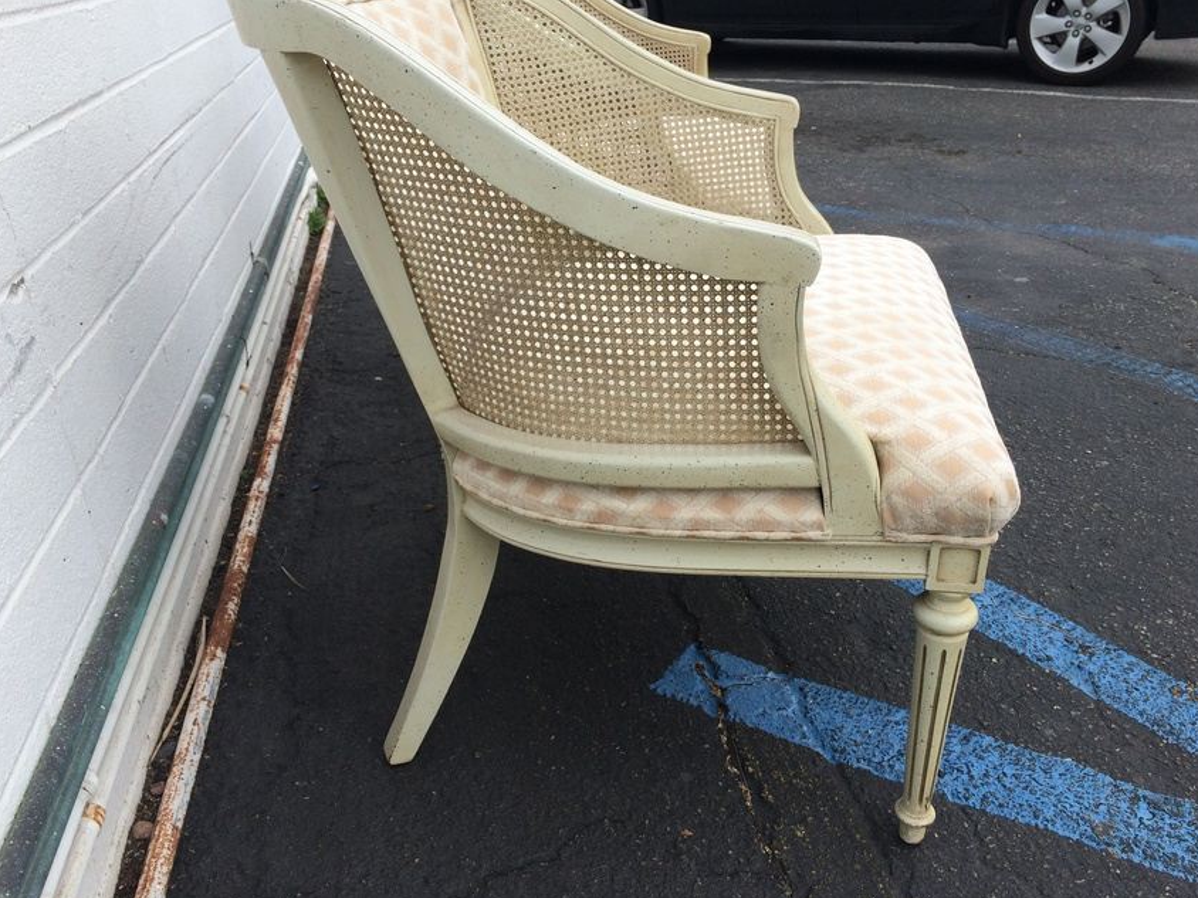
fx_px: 1107
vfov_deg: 44.2
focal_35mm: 32
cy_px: 431
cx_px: 630
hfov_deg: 56.8
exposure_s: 1/1109
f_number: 2.2
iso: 32
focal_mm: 4.12
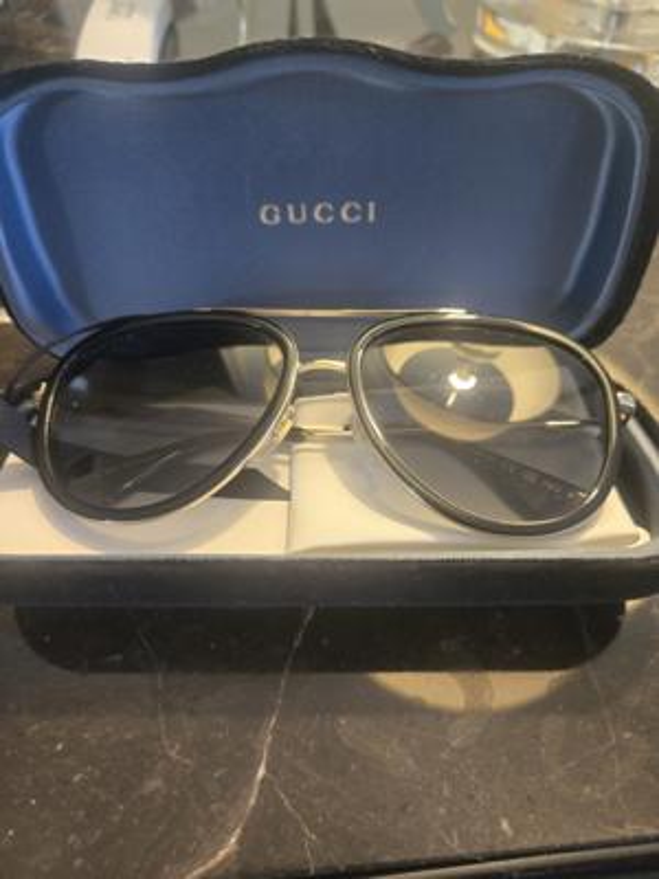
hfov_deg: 58.9
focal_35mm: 23
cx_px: 330
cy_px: 440
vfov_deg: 73.9
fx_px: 584
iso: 1000
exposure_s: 1/120
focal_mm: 5.4
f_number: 1.8
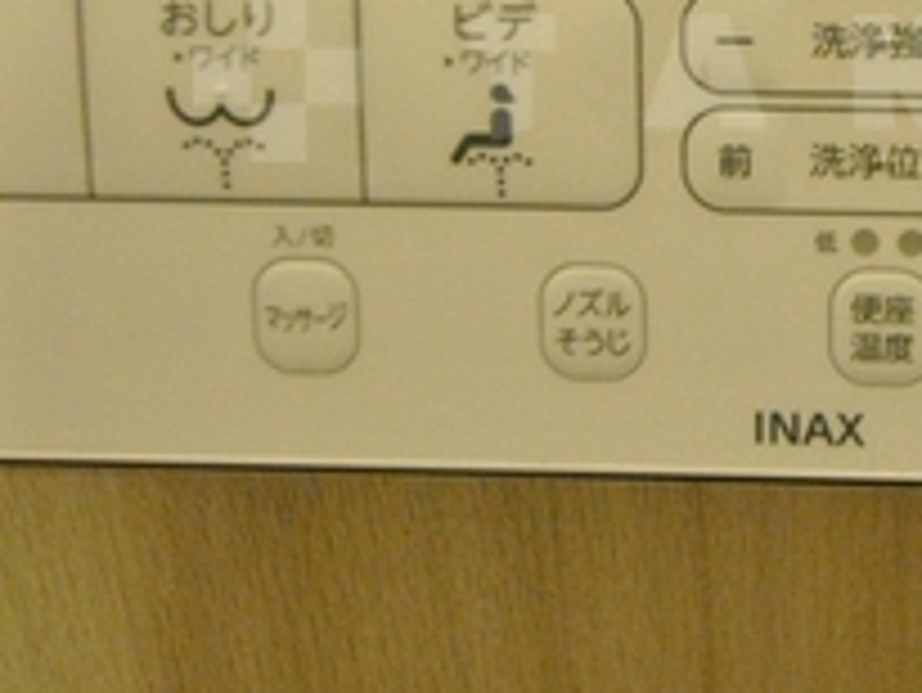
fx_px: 1679
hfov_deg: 29.2
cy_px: 76
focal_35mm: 63
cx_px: 868
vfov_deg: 22.8
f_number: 5.3
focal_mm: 14
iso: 1600
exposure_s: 1/40
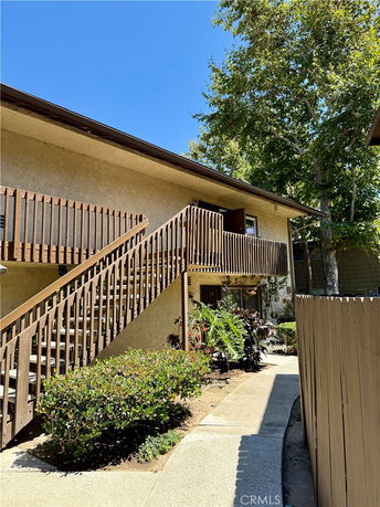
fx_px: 351
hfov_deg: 56.8
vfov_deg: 71.6
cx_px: 190
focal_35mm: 24
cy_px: 254
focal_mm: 6.76
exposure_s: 1/1727
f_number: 1.78
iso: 100
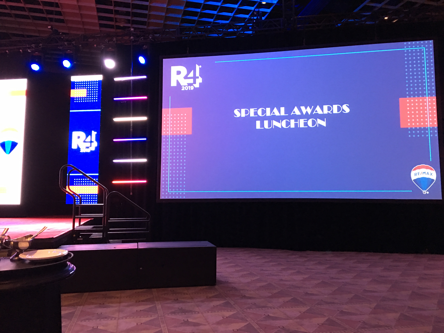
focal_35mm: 29
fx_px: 372
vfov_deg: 48.2
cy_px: 166
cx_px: 222
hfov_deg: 61.7
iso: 64
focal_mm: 4.15
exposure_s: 1/4
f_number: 2.2
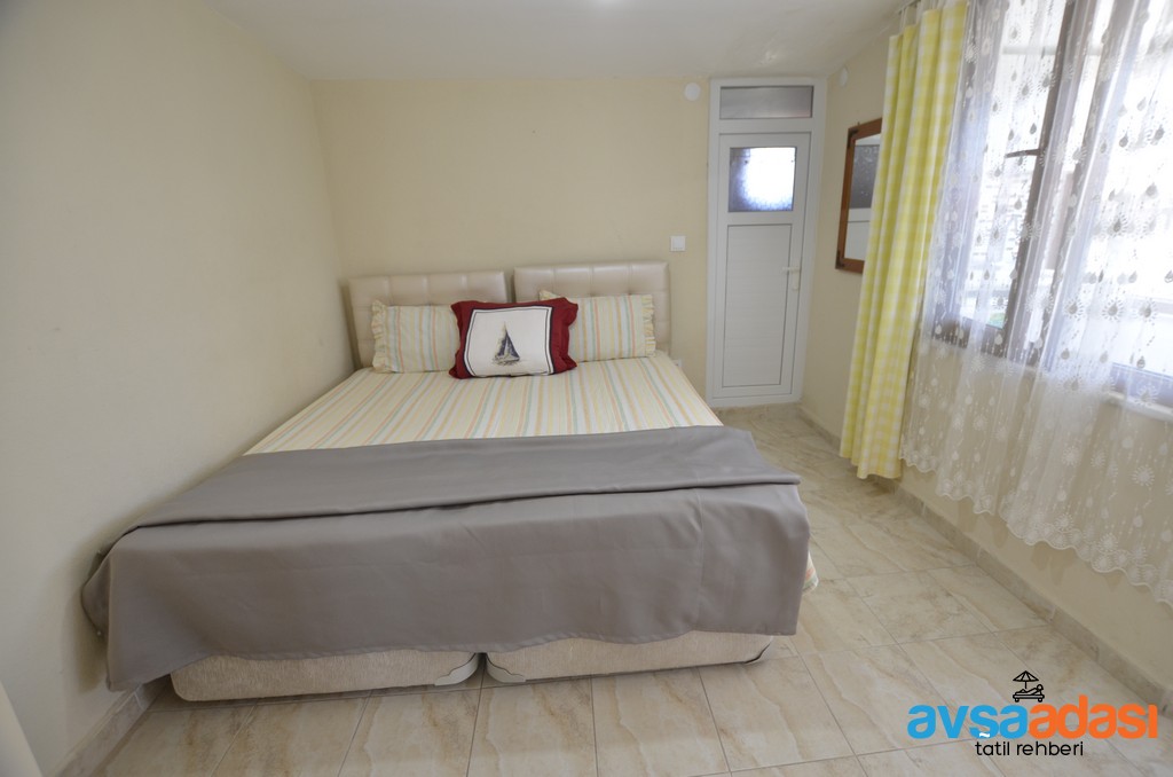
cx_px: 586
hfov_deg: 100.5
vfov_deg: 77.1
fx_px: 488
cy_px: 388
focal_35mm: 15
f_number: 4
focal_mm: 10
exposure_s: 1/60
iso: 560
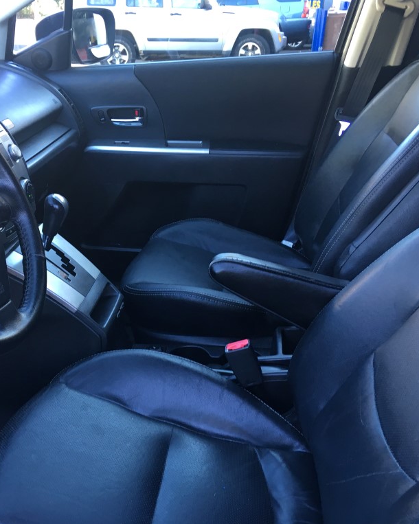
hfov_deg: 38.8
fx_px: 589
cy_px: 262
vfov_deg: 47.9
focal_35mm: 38
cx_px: 148
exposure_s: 1/30
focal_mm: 4.15
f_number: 2.2
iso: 50
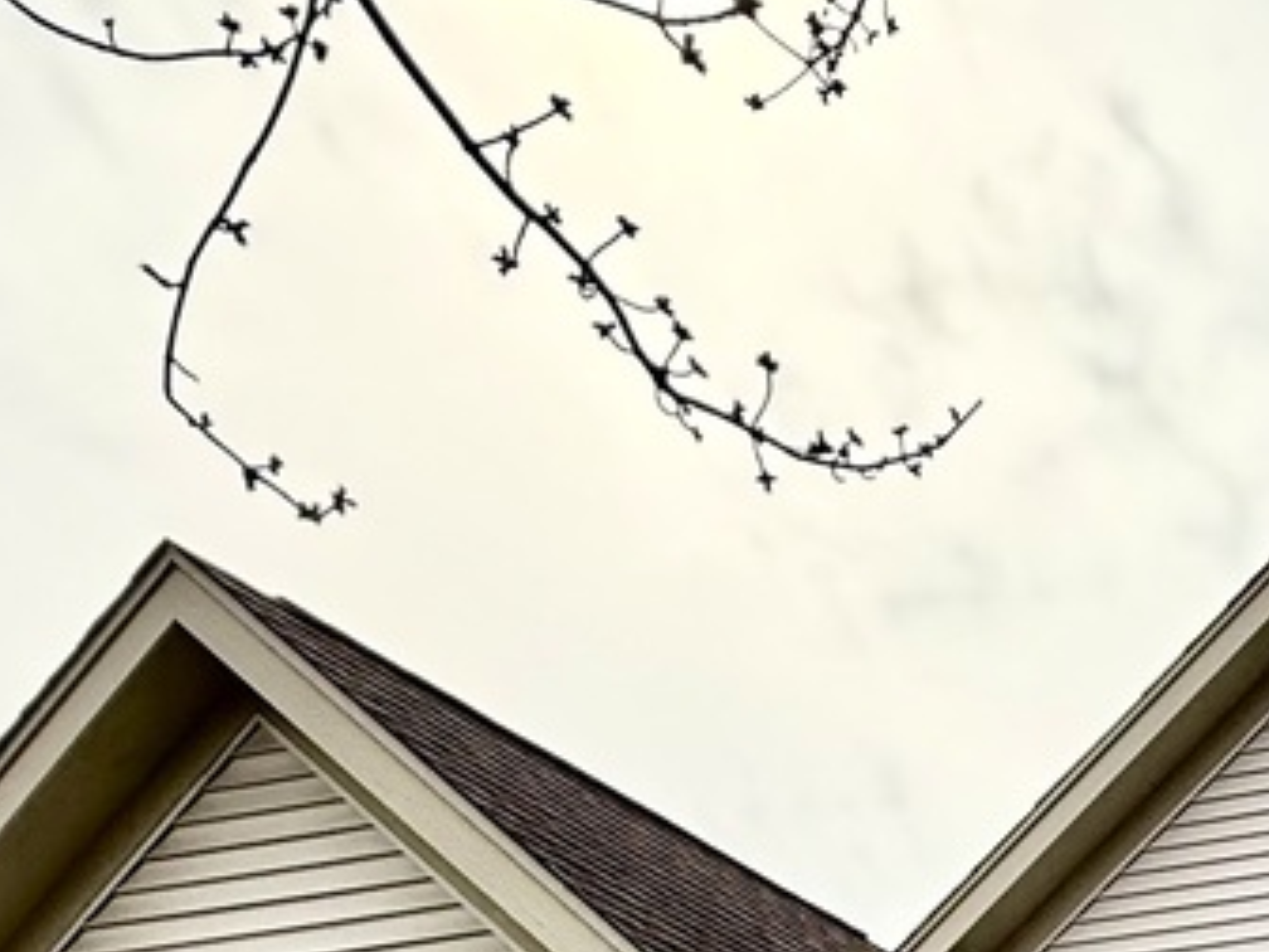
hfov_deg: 27.1
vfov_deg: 19.8
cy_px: 1579
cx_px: 1647
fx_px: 2200
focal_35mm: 60
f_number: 2.2
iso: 64
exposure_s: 1/1339
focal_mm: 2.22
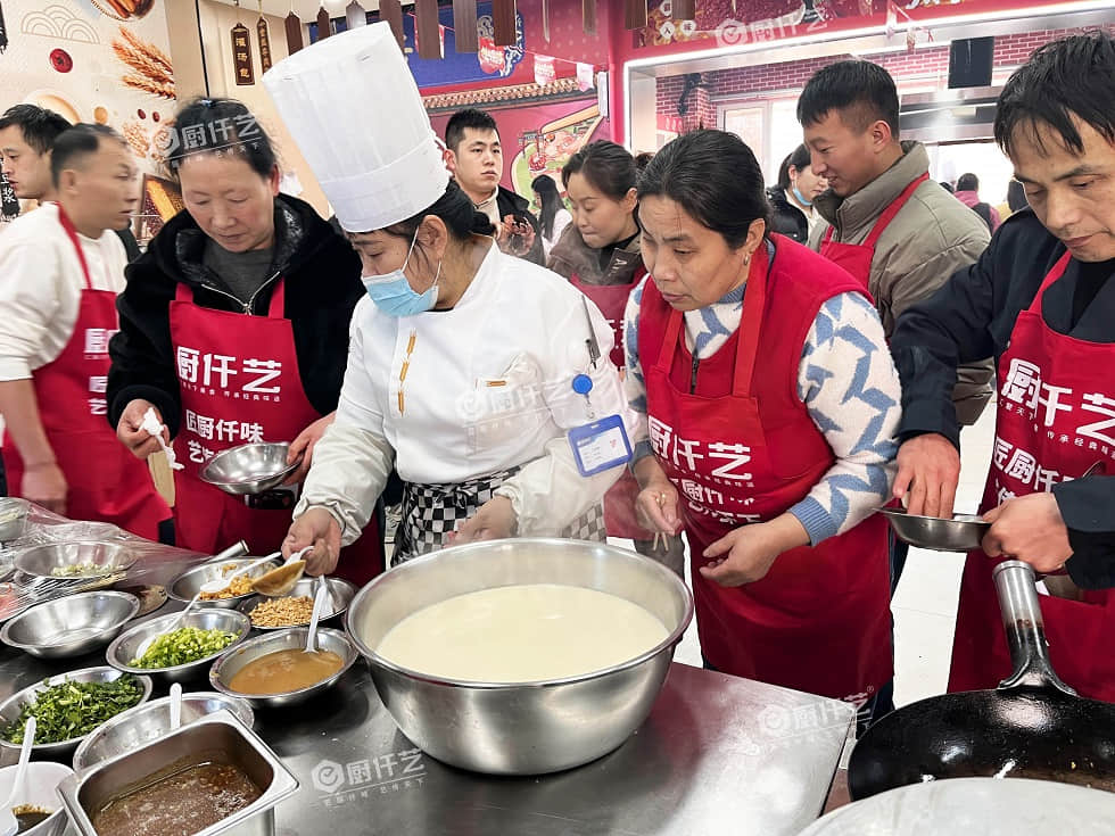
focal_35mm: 26
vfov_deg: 53.1
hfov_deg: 67.3
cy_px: 418
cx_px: 558
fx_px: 837
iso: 80
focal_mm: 5.1
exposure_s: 1/50
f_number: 1.6
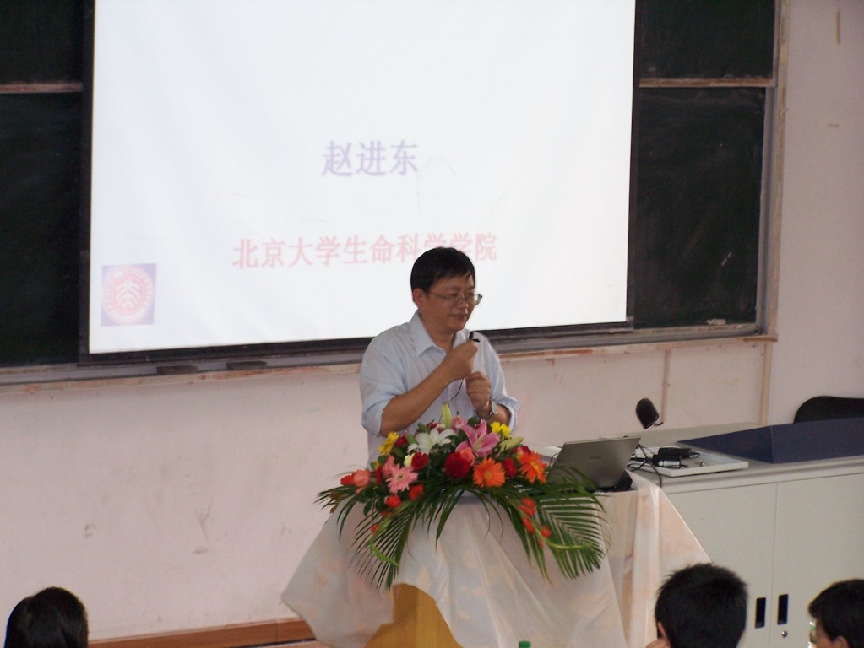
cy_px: 324
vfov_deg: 10.7
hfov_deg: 14.2
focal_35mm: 139
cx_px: 432
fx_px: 3471
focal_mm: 23.1
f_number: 3.2
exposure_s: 1/15
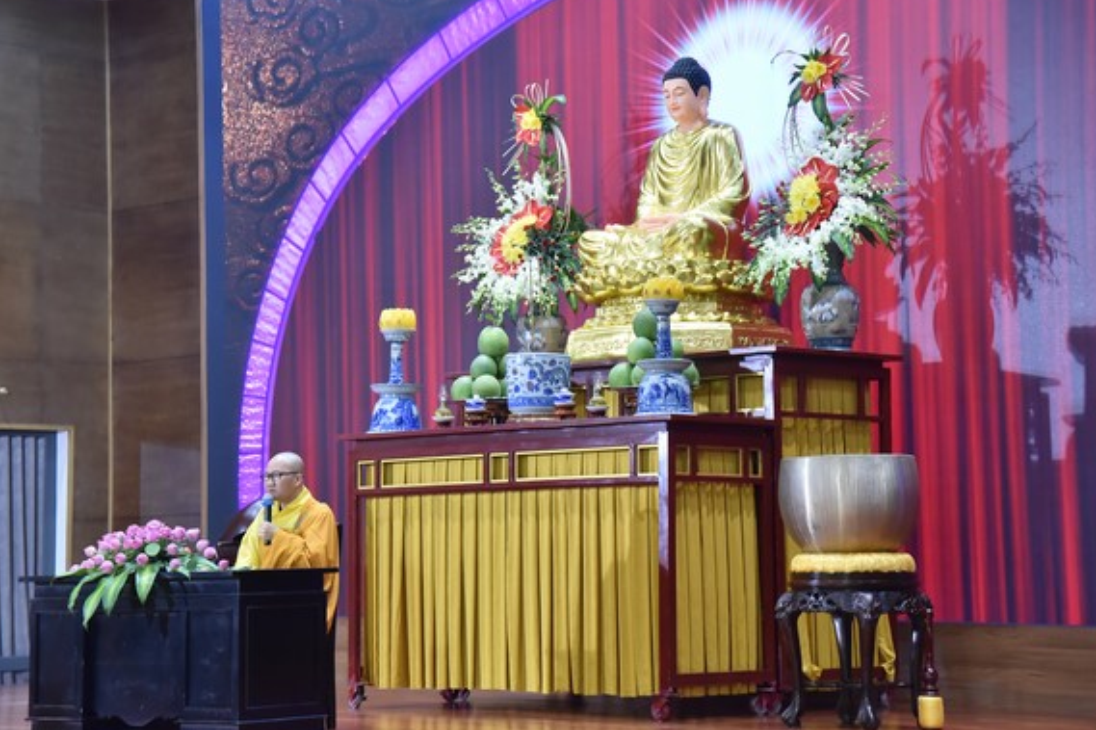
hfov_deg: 25.4
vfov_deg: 17.0
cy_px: 327
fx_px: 2435
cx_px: 518
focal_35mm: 80
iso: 3200
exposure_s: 1/125
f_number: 5
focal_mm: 70
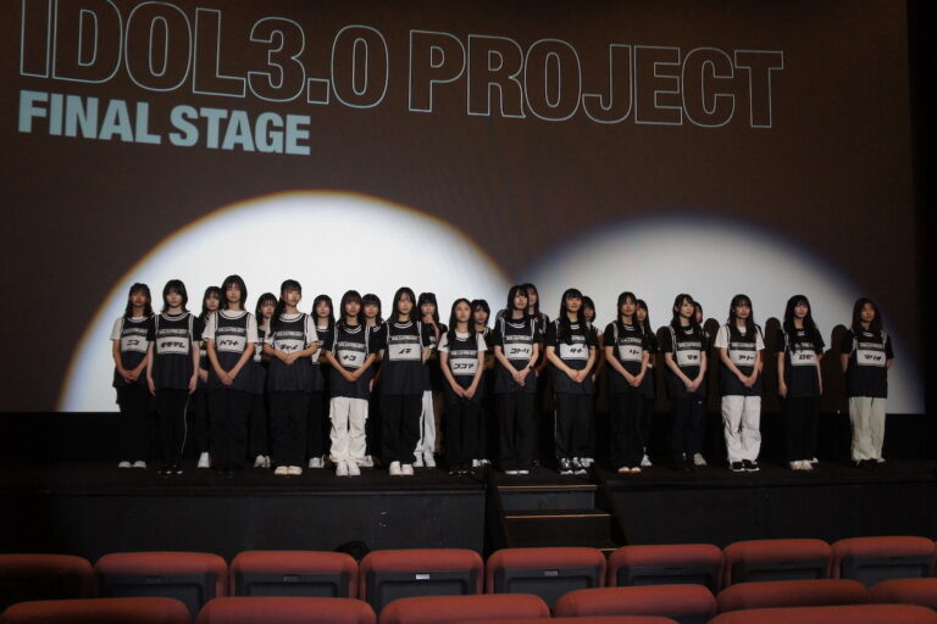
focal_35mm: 33
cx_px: 468
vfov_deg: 40.0
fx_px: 859
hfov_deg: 57.2
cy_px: 312
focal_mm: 22
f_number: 4
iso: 1250
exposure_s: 1/40
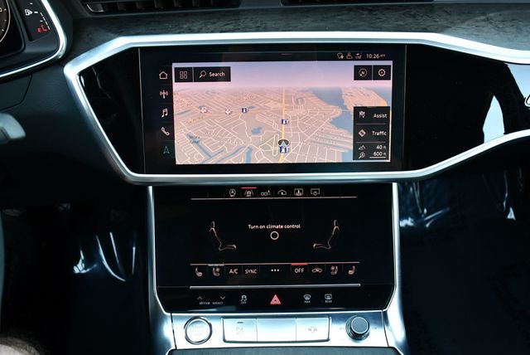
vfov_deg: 36.9
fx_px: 530
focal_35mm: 36
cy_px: 178
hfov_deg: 53.1
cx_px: 265
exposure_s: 1/200
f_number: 3.5
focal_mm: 18
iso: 800
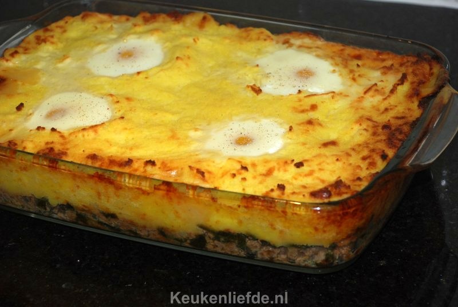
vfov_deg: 13.1
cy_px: 154
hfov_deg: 19.4
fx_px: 1338
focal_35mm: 105
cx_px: 229
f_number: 5.6
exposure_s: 1/60
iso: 160
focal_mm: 70
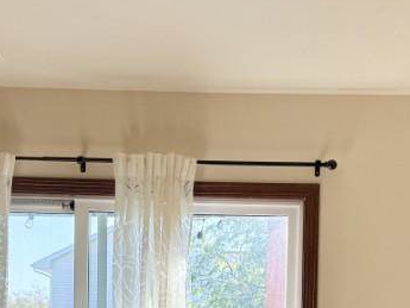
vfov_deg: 15.7
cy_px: 406
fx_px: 1055
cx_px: 242
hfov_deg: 22.0
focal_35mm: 89
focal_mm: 6.76
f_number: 1.78
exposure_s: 1/317
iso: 100
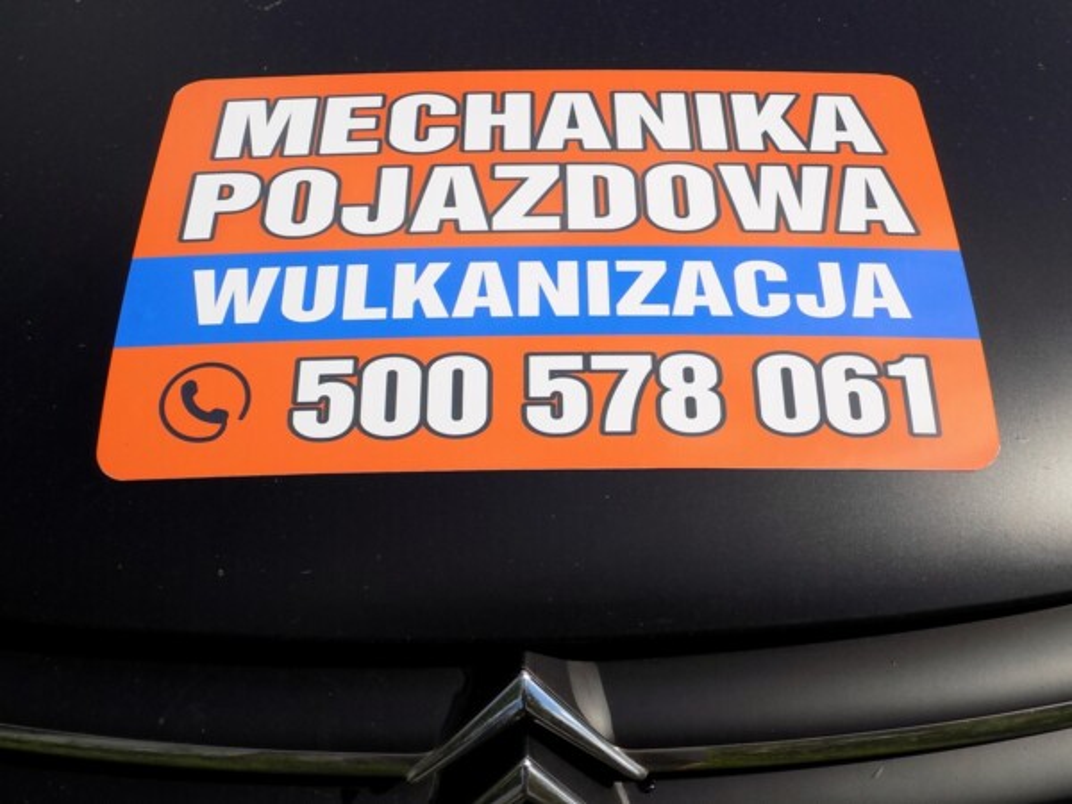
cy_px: 402
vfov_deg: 41.8
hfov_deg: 54.0
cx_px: 536
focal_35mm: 34
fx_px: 1053
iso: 80
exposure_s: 1/1250
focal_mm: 6.1
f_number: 3.4
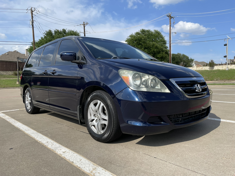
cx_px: 118
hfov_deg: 67.3
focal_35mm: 26
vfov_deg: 53.1
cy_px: 88
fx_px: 177
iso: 32
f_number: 1.6
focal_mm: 4.2
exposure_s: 1/3125
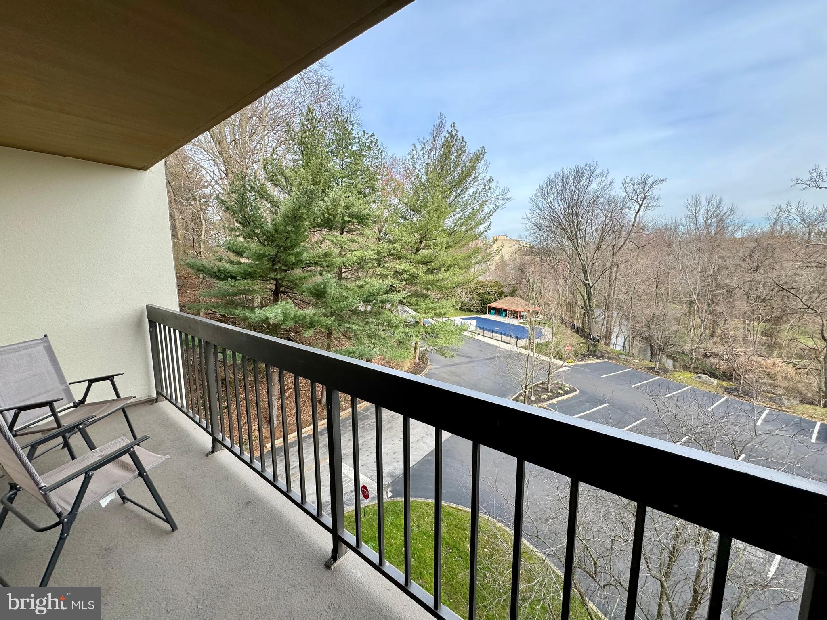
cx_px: 414
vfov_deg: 85.7
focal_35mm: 14
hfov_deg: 102.1
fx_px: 334
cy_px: 310
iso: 40
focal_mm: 2.22
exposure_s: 1/258
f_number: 2.2
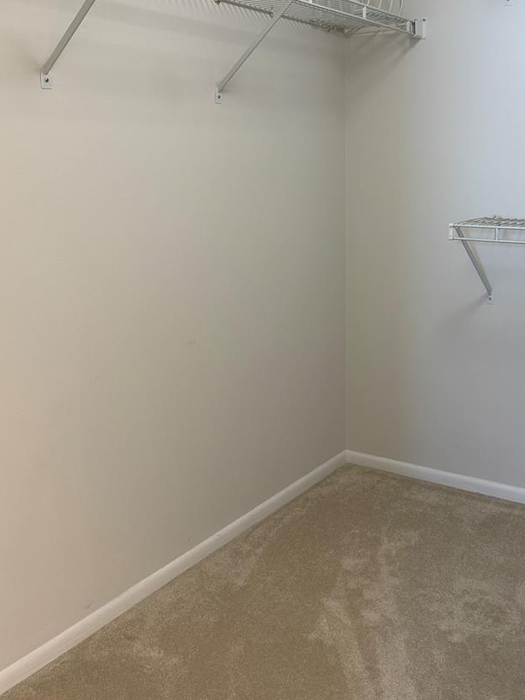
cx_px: 332
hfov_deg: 37.5
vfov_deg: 48.7
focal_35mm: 38
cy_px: 278
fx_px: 768
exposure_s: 1/60
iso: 64
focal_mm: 5.96
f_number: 1.6
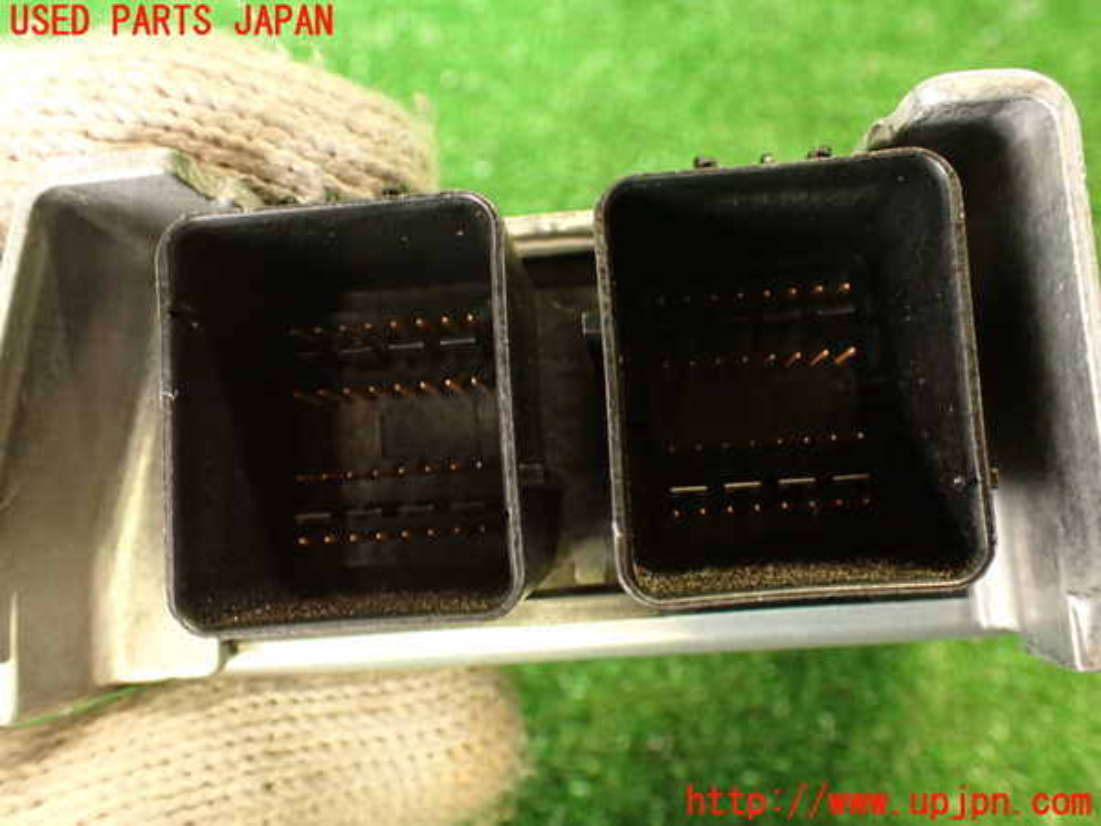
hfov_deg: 56.8
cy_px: 413
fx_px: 1018
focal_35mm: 32
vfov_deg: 44.2
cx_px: 550
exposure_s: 1/30
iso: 640
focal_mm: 5.79
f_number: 2.4
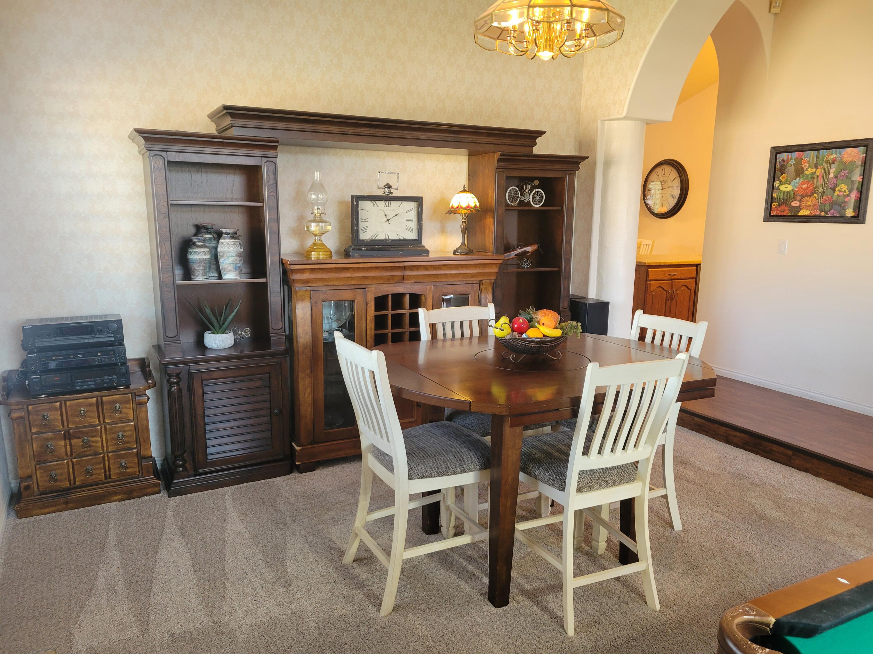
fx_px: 656
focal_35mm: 26
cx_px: 436
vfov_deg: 53.1
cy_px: 327
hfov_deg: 67.3
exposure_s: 1/40
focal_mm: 5.4
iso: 200
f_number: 1.8
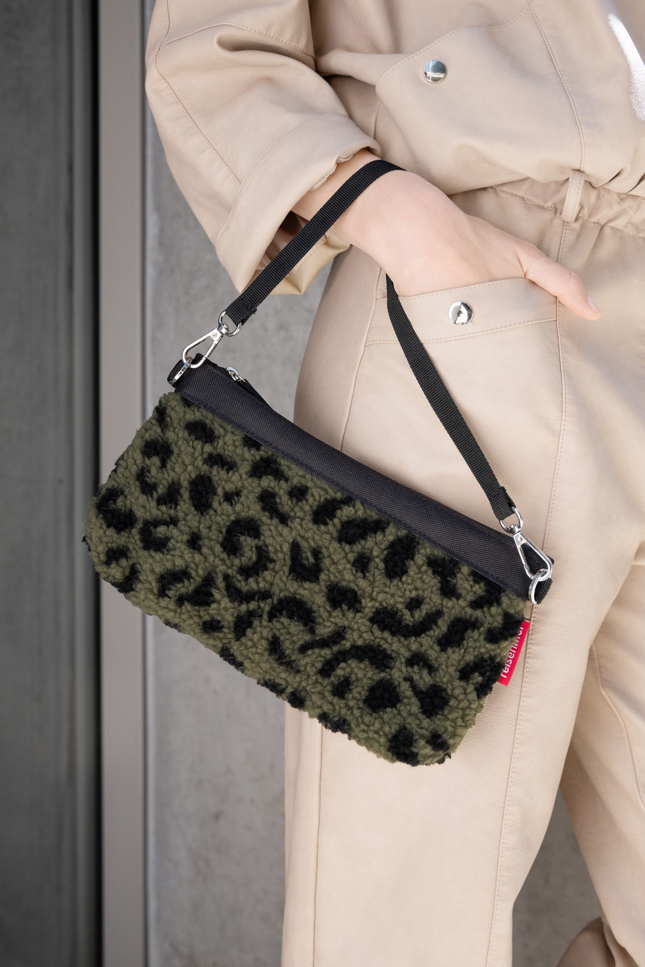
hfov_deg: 33.4
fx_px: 1075
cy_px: 484
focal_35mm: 40
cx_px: 322
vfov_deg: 48.5
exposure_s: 1/500
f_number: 5.6
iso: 320
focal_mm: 40
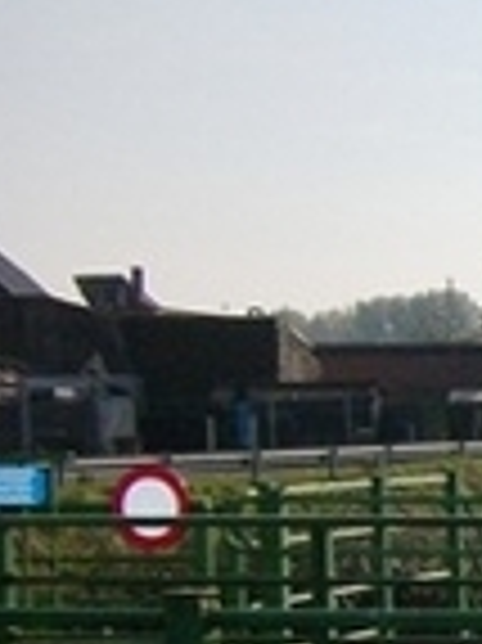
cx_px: 1288
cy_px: 649
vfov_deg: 14.5
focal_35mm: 134
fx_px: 2492
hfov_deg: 9.4
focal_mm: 5.7
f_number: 8.8
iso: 200
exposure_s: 1/800
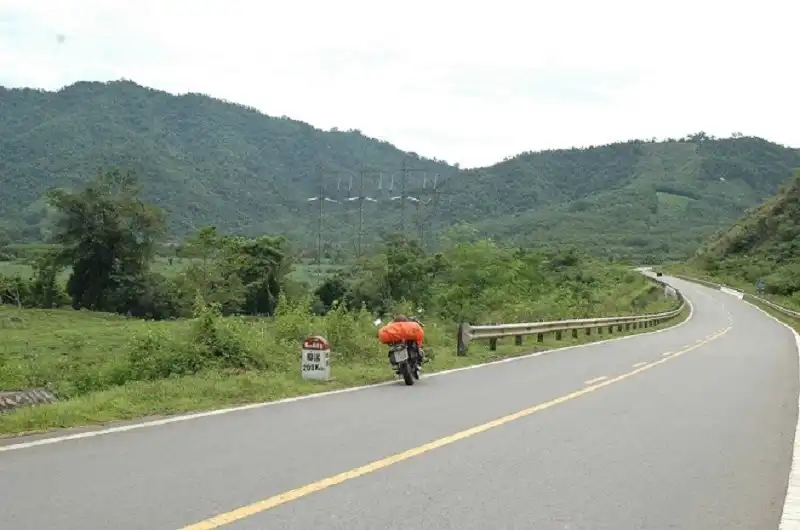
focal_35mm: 52
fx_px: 1164
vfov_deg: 25.6
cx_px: 400
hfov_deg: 37.9
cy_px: 265
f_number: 9
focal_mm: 35
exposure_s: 1/320
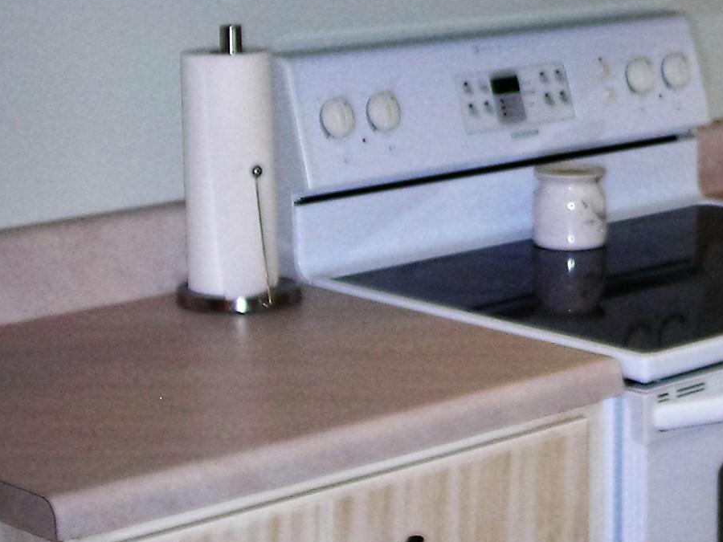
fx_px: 2277
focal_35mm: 109
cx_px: 791
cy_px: 97
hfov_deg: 17.4
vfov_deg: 13.5
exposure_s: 1/60.1
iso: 56
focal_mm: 6.3
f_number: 3.2
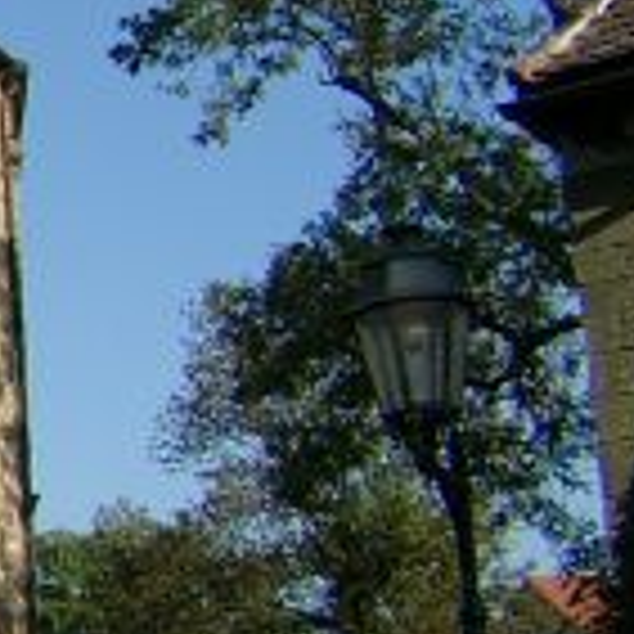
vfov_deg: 9.4
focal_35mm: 186
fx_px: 3854
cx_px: -1066
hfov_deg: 8.3
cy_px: 81
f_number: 4
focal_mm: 7.69
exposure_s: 1/678
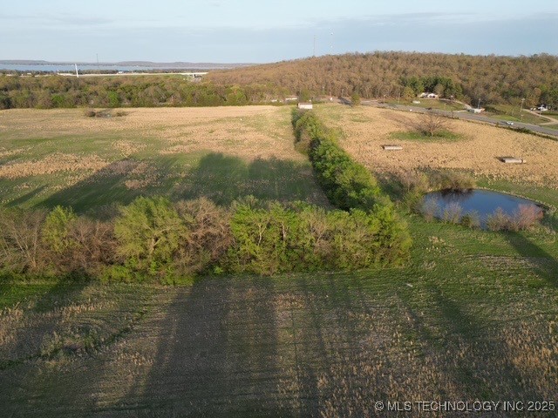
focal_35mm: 24
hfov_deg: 71.6
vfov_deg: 56.8
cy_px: 209
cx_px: 279
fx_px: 387
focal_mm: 6.72
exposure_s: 1/1000
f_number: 1.7
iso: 150
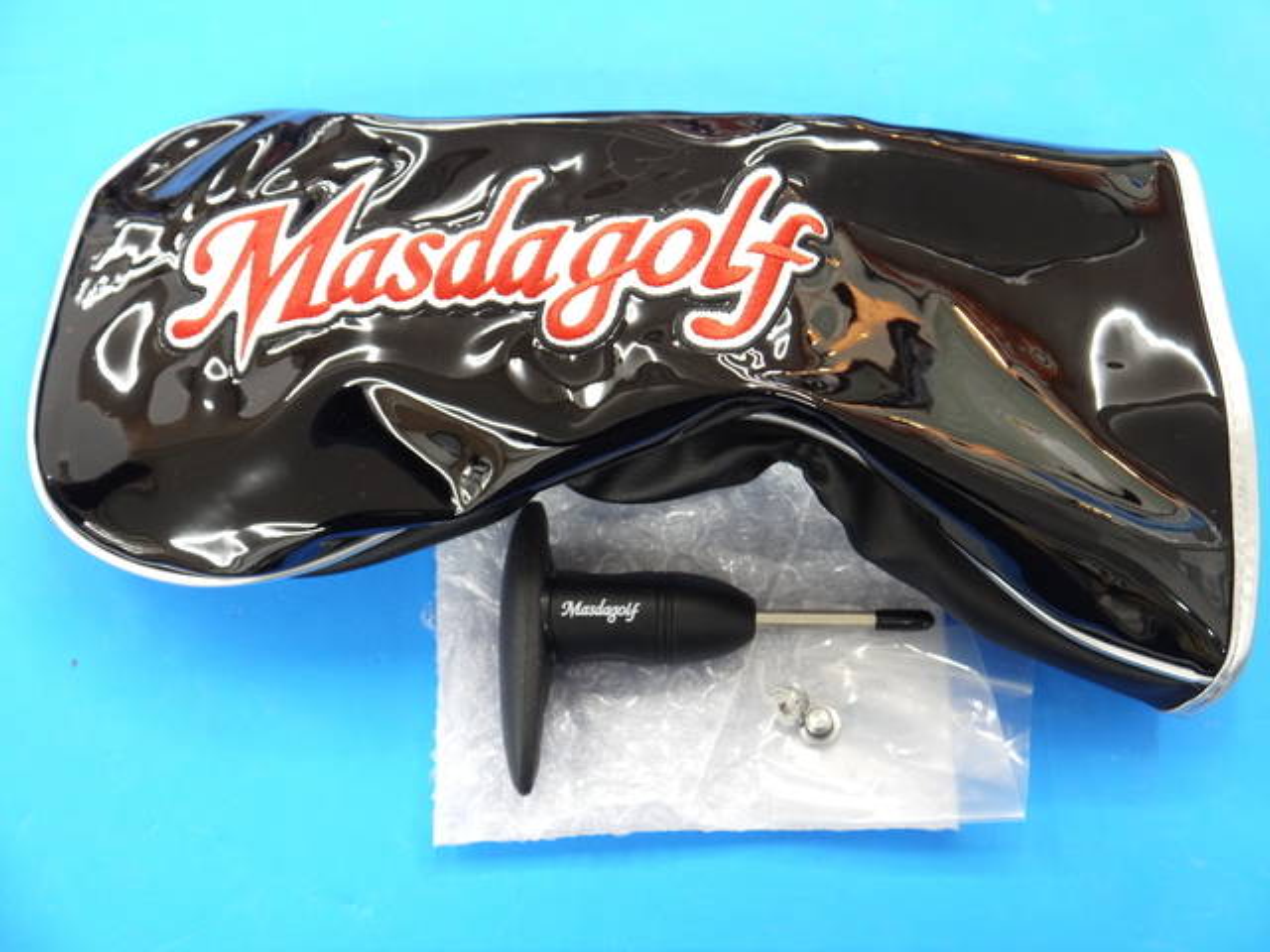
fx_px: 1688
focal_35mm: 46
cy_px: 476
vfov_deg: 31.5
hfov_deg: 41.2
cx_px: 635
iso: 800
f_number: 4.4
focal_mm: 23
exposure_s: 1/60
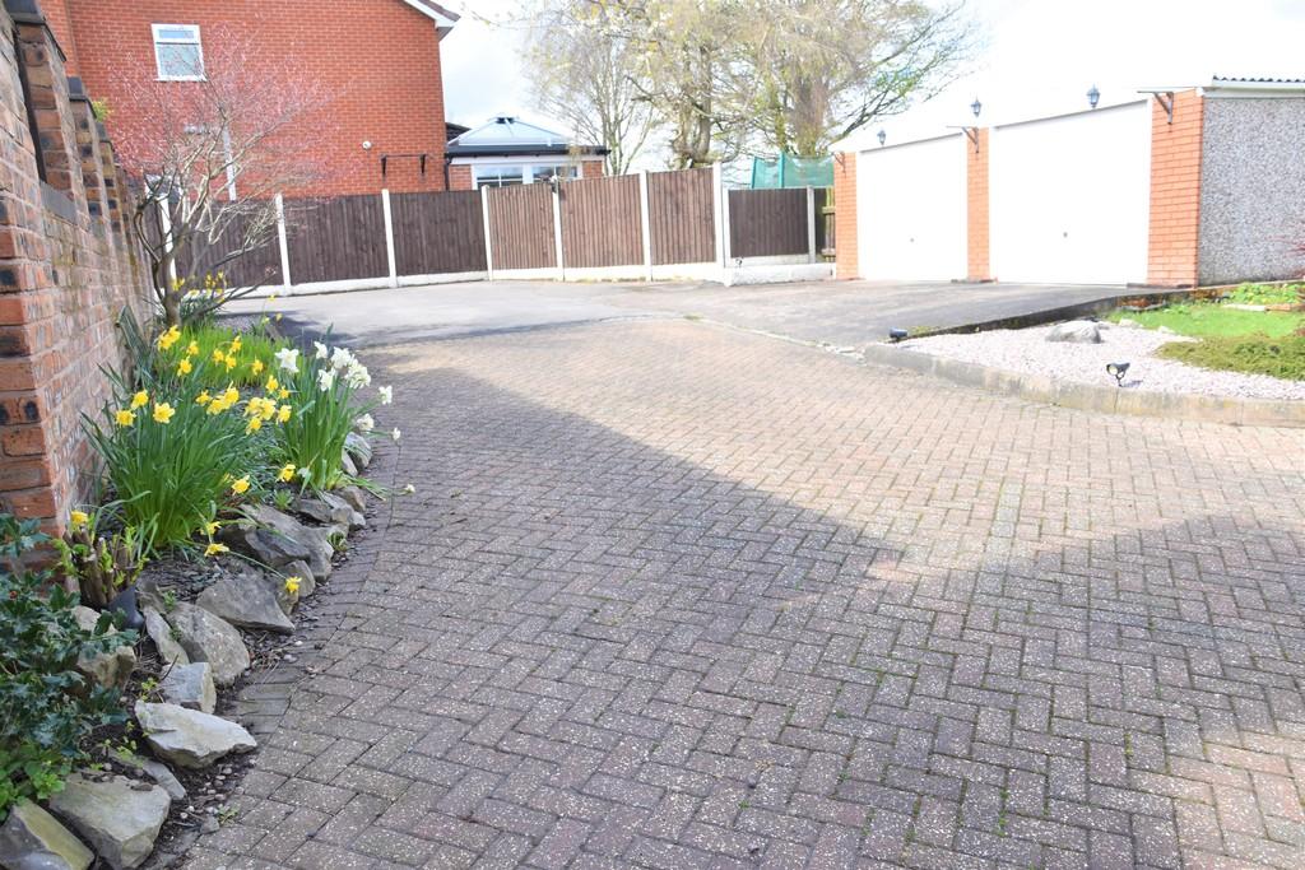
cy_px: 435
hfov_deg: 67.4
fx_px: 979
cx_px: 652
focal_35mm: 27
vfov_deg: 47.9
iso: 200
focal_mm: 18
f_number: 7.1
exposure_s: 1/250
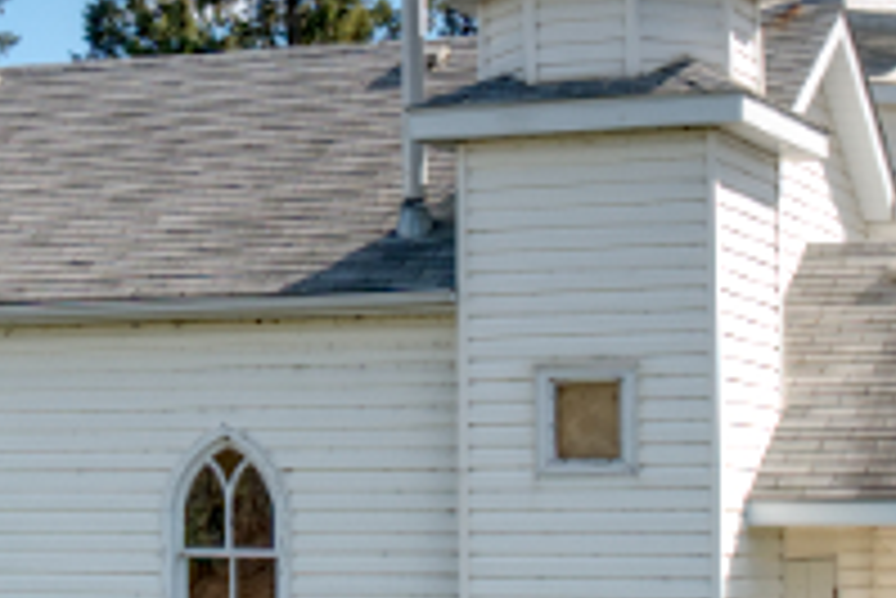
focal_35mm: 116
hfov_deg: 17.6
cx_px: 302
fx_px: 2889
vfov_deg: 11.8
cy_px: 202
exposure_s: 1/640
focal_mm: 8.4
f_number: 2.8
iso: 100
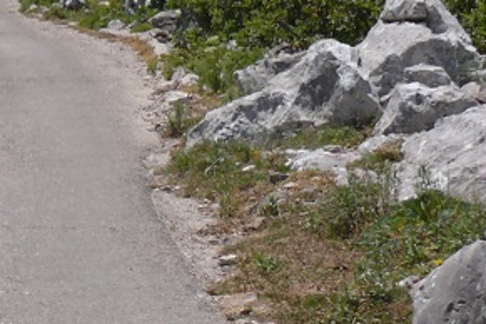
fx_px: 1849
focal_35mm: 137
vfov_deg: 9.5
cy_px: -276
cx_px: -370
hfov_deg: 13.5
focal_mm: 7.4
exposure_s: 1/500
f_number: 8
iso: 100
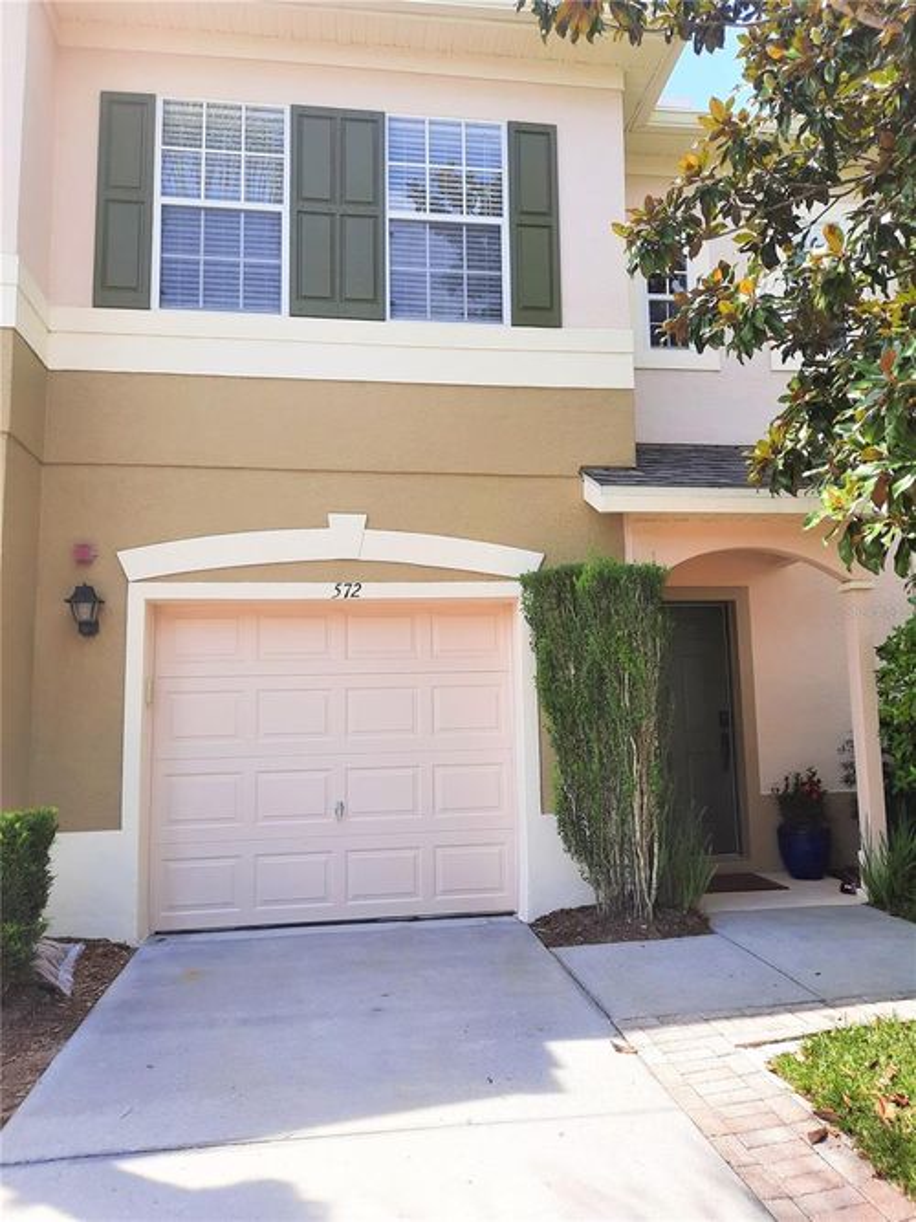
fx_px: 882
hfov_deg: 54.9
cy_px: 611
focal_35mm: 25
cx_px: 458
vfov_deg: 69.4
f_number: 2
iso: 32
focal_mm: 4.6
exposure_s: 1/465
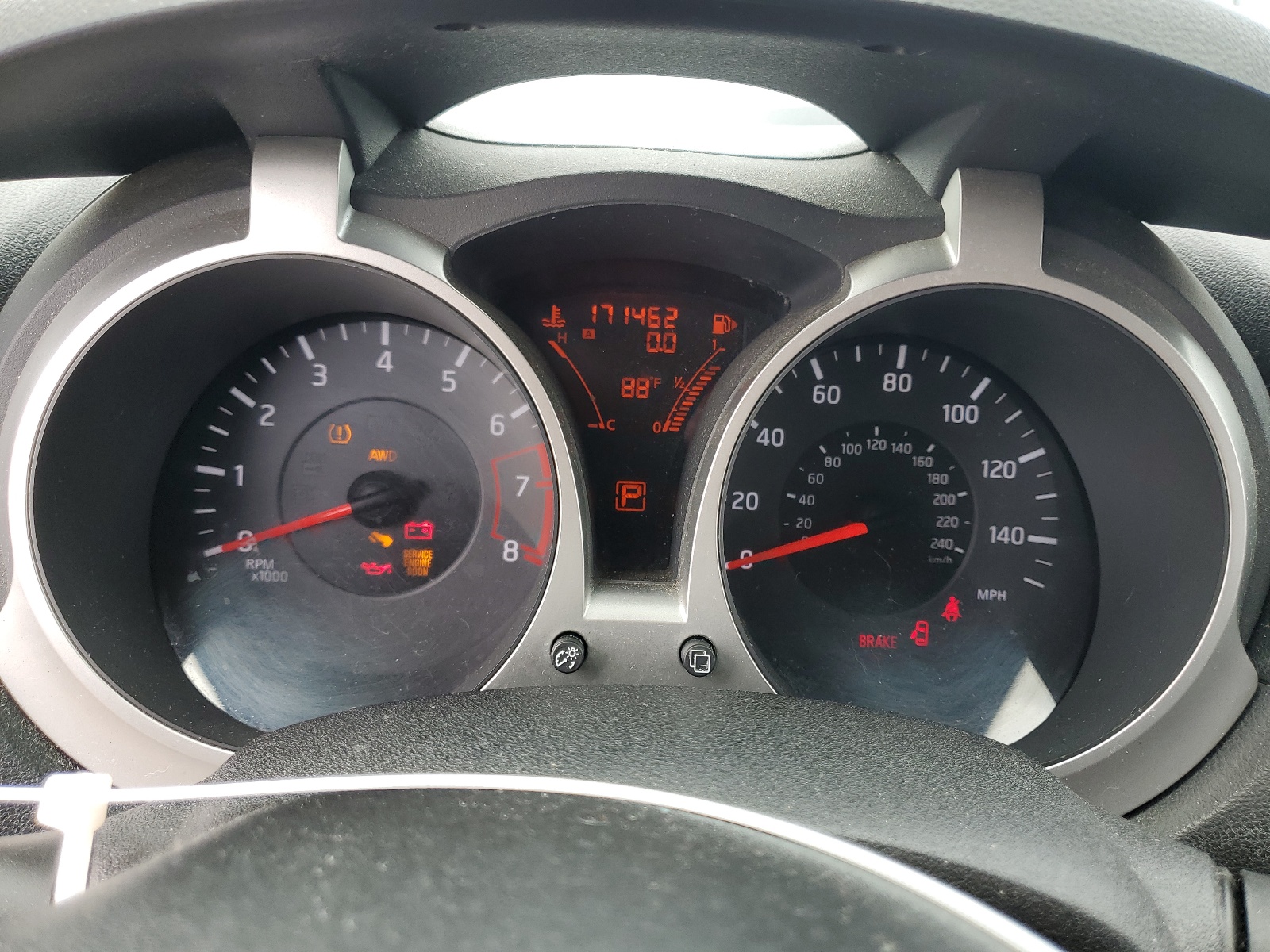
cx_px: 635
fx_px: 954
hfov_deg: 67.3
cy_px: 476
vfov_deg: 53.1
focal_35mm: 26
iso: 50
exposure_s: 1/179
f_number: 1.5
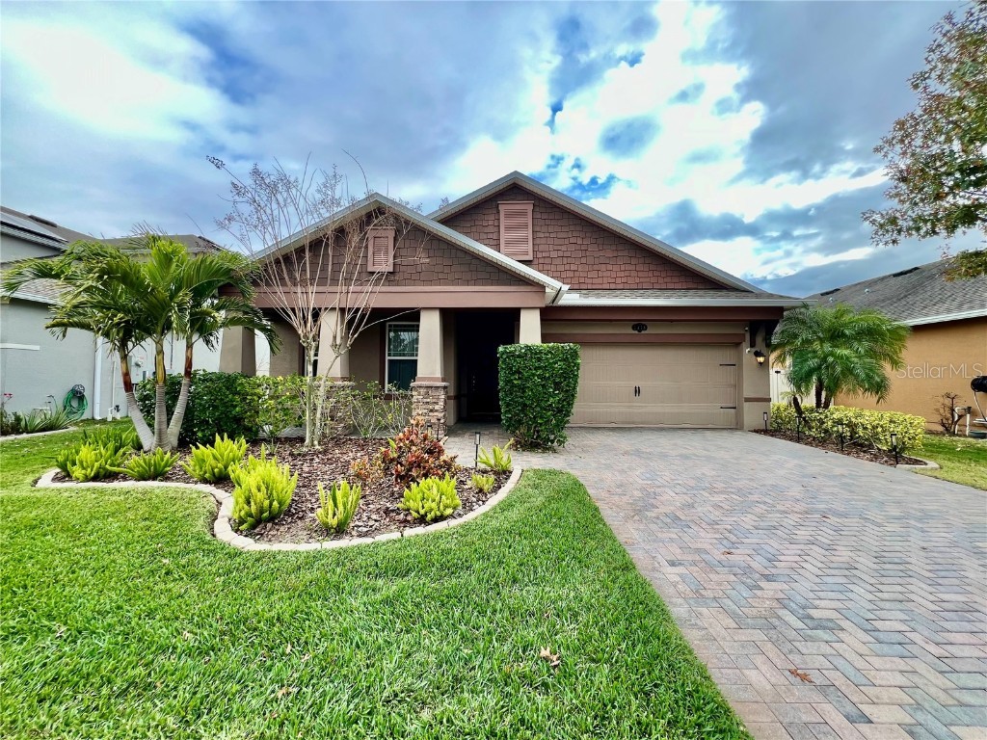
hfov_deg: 106.2
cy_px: 370
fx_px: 371
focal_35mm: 13
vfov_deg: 89.9
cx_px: 494
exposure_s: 1/231
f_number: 1.8
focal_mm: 1.57
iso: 32
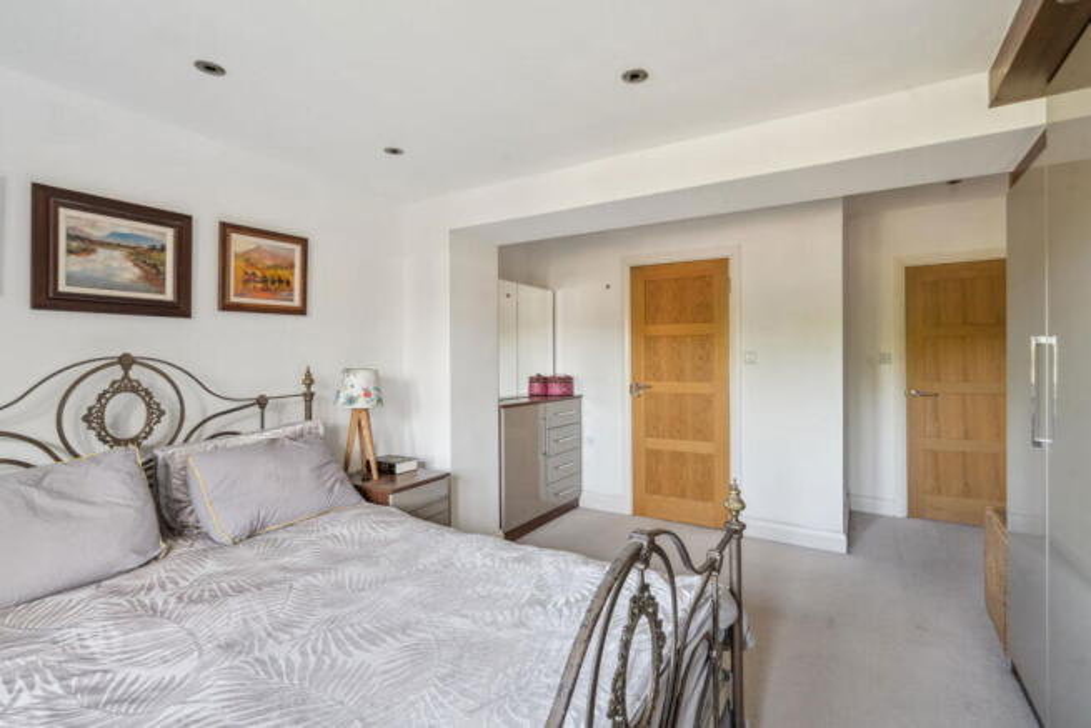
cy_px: 364
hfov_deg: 96.7
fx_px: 485
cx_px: 546
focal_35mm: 16
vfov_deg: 73.8
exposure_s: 1/5
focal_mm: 16
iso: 640
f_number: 10
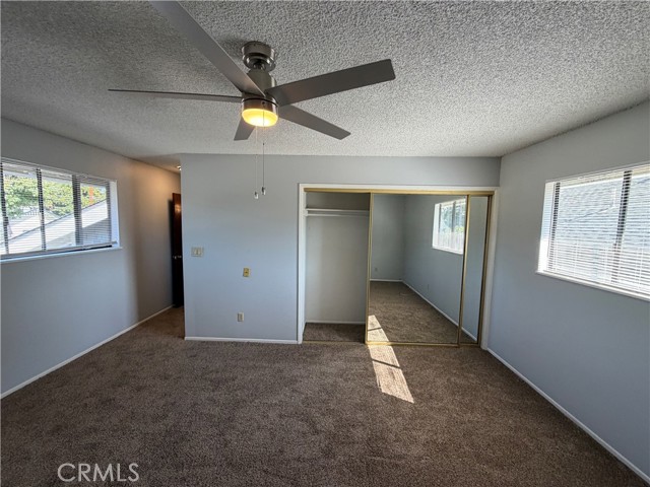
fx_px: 263
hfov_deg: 102.1
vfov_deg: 85.7
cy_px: 244
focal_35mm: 14
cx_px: 325
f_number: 2.2
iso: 100
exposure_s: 1/121
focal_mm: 2.22
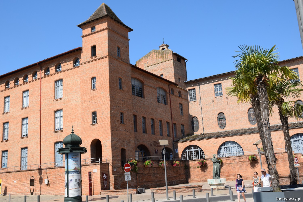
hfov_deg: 49.6
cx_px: 152
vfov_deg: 34.2
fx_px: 328
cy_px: 101
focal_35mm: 39
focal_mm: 26
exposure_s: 1/400
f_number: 10
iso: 200
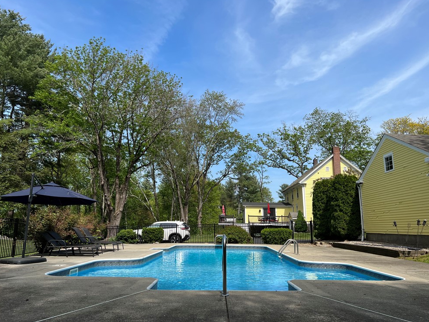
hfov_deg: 65.3
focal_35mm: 27
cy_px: 161
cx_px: 211
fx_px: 335
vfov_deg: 51.4
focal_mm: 5.7
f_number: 1.5
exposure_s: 1/3356
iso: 50
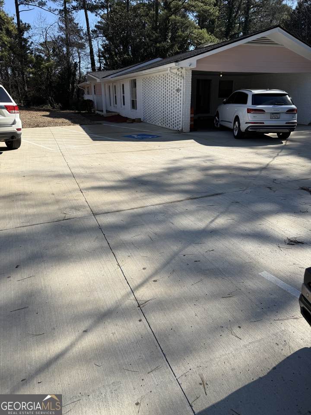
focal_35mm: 24
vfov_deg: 71.6
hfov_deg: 56.8
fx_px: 287
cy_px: 208
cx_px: 156
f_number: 1.78
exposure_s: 1/4167
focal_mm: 6.76
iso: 80
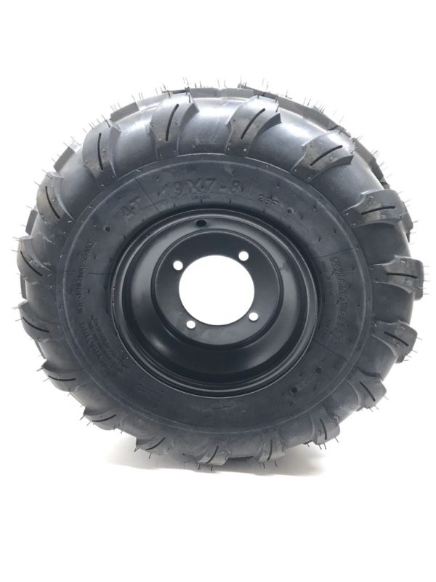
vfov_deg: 63.4
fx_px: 470
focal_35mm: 28
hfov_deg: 49.7
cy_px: 291
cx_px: 218
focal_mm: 3.99
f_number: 1.8
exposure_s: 1/30
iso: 32
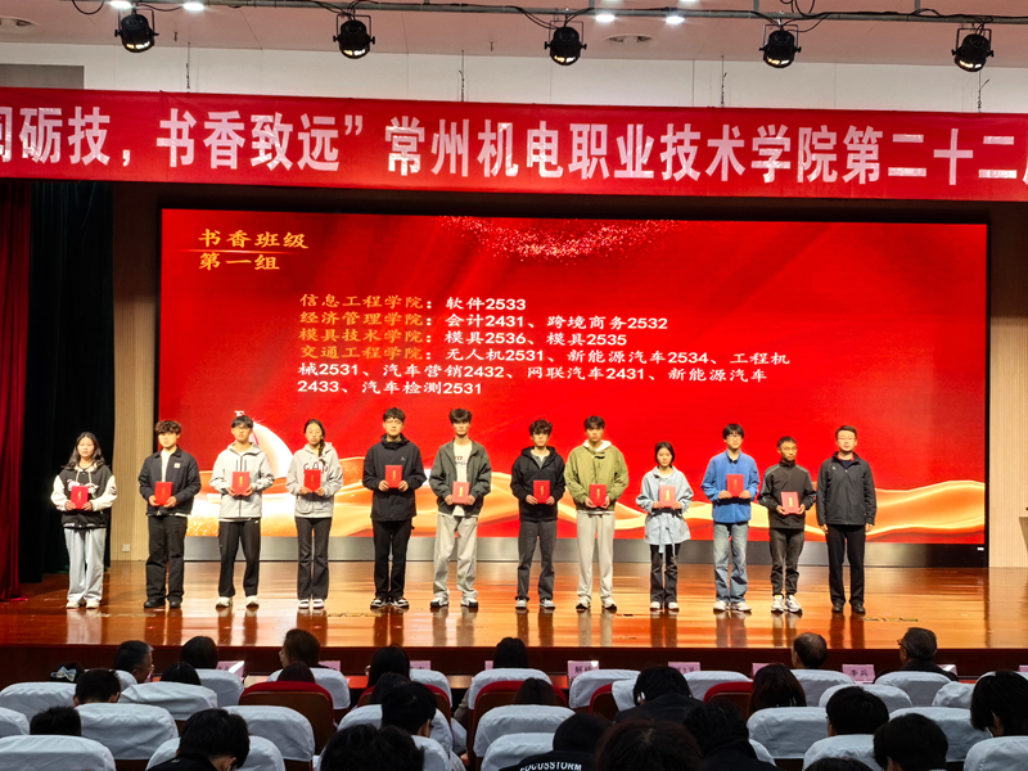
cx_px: 514
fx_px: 1366
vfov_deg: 31.5
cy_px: 386
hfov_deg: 41.2
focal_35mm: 46
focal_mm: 6.98
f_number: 4
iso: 500
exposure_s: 1/100
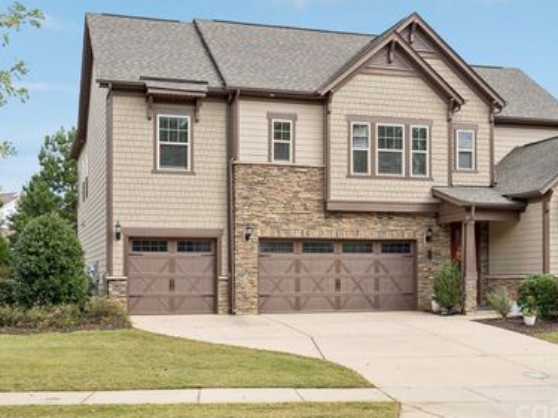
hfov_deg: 38.0
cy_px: 197
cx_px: 350
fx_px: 806
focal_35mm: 50
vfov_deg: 29.1
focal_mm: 39
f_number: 5
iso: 100
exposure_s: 1/320
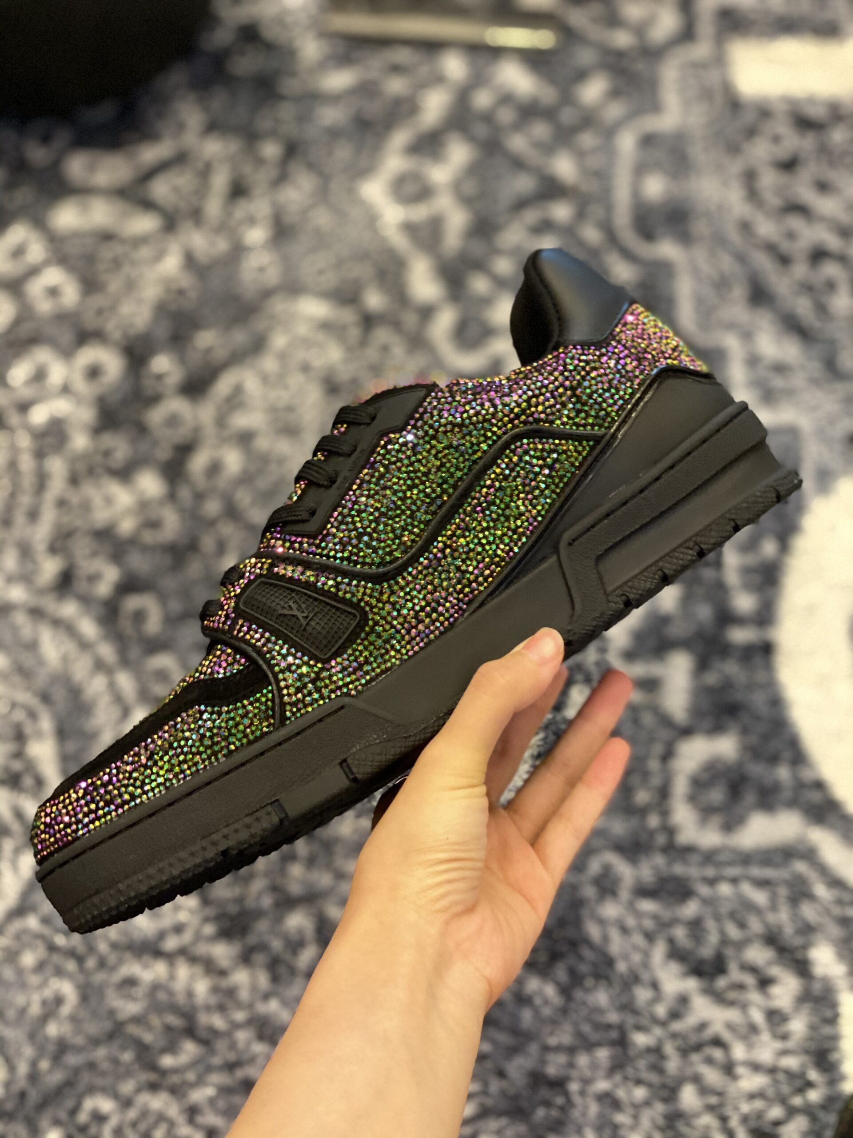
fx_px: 1708
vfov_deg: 36.8
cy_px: 569
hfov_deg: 28.0
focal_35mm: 52
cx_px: 426
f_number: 2
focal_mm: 6
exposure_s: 1/33
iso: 400
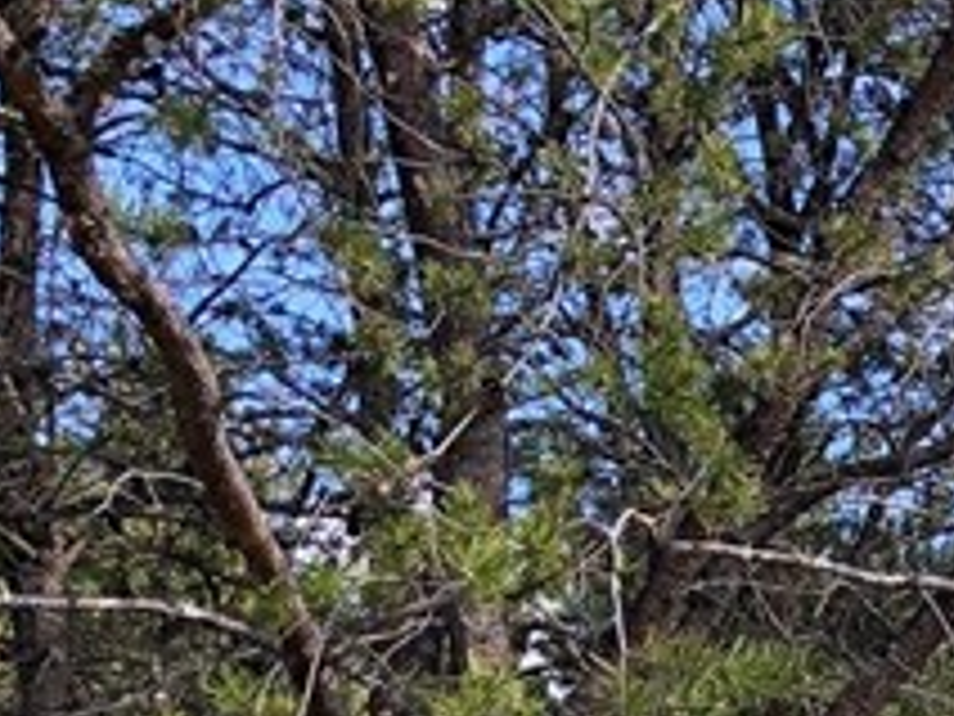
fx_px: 3721
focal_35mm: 135
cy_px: 1563
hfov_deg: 13.3
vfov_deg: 10.0
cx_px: 1683
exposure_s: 1/355
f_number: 1.8
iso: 20
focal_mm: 4
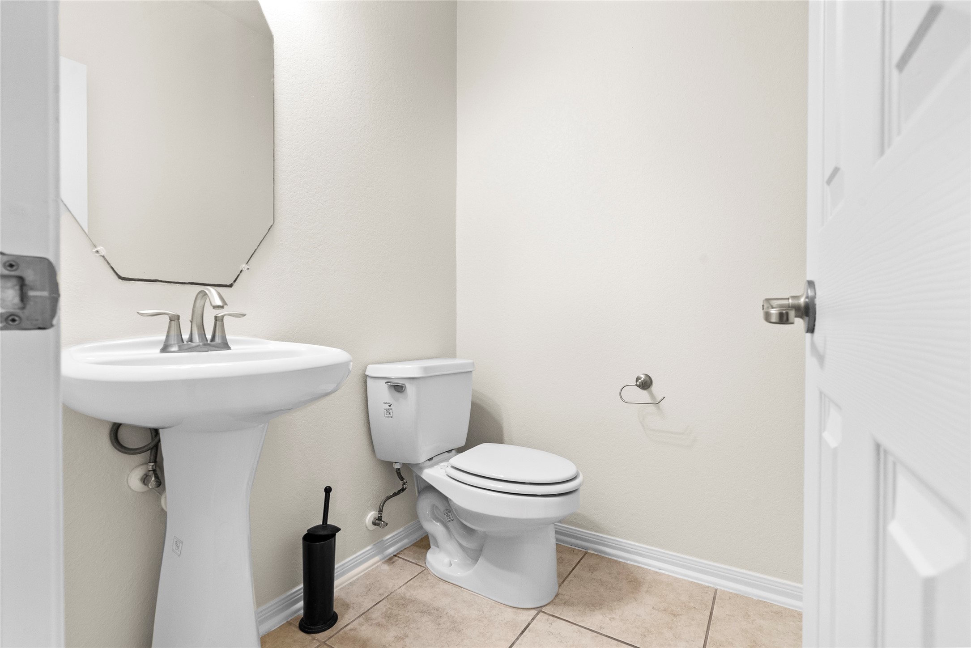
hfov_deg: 96.7
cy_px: 324
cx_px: 486
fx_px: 432
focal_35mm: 16
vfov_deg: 73.8
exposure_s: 1/8
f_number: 10
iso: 640
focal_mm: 16
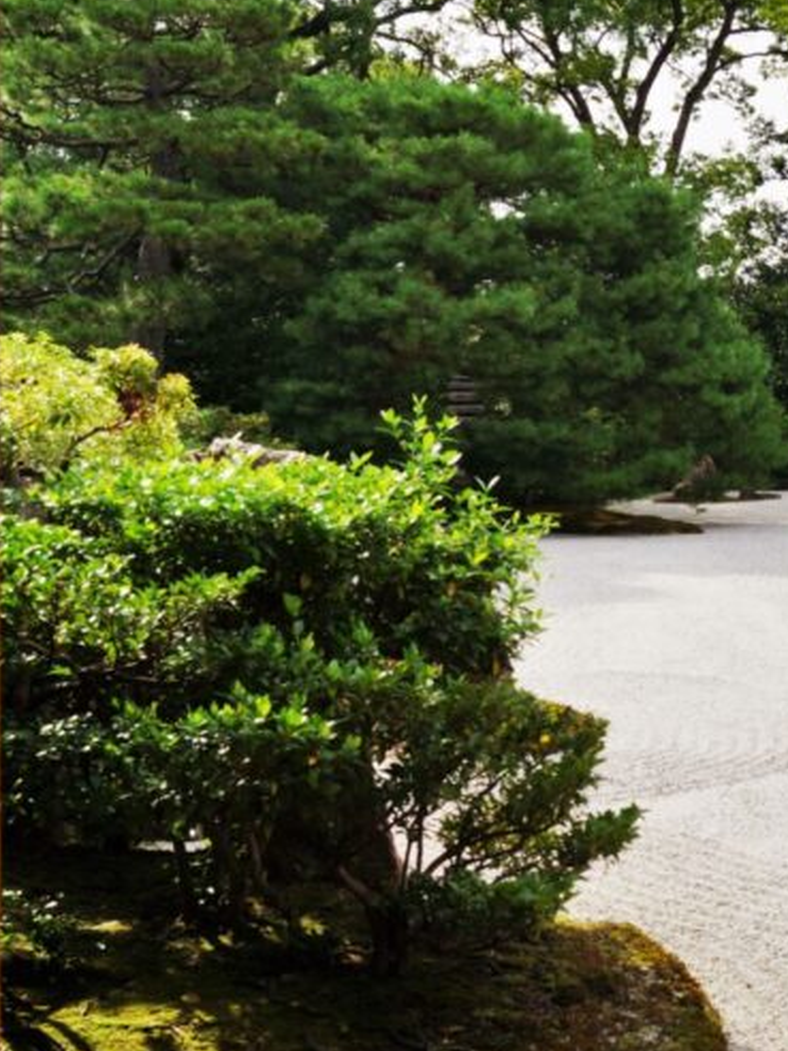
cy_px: 388
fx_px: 1821
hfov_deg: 23.3
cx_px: 816
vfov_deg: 32.0
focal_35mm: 60
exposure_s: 1/250
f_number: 8
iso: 100
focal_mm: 20
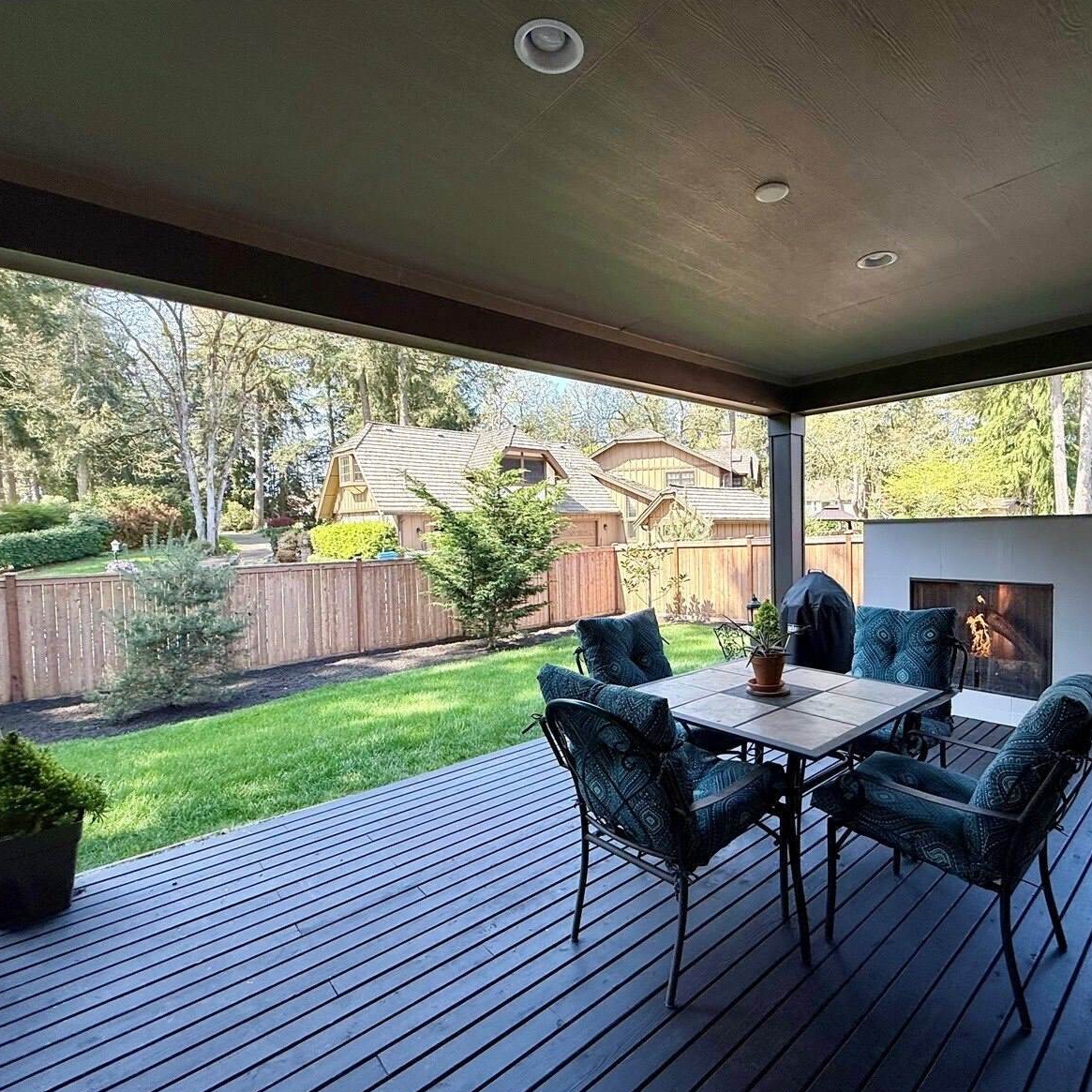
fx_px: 607
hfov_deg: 83.1
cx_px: 648
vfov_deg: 84.0
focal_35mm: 17
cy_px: 556
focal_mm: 2.22
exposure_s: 1/262
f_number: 2.2
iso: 50
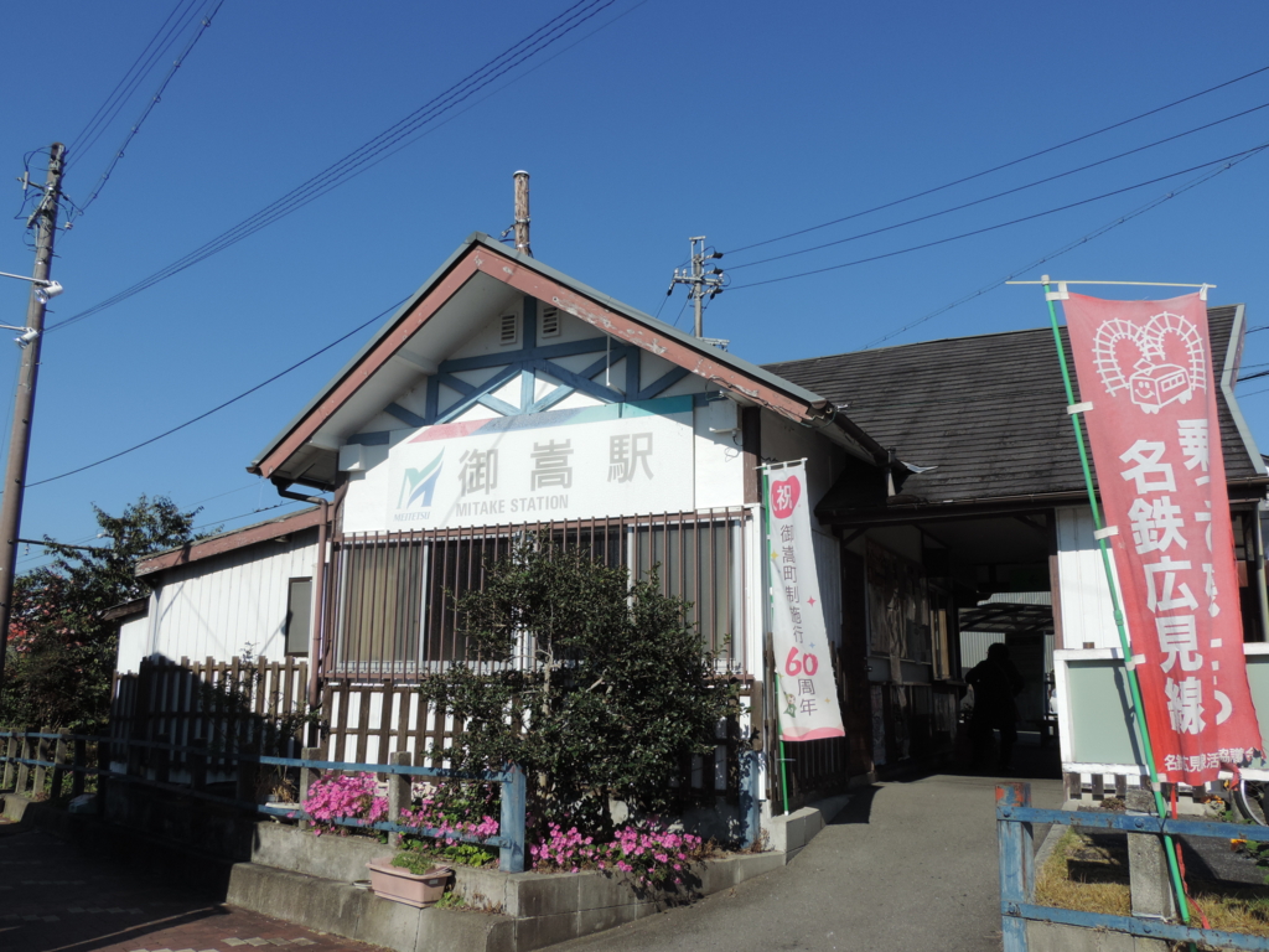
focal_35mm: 30
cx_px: 634
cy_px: 476
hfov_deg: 60.0
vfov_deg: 46.8
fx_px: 1100
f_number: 3.5
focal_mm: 5.3
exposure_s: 1/1250
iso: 80
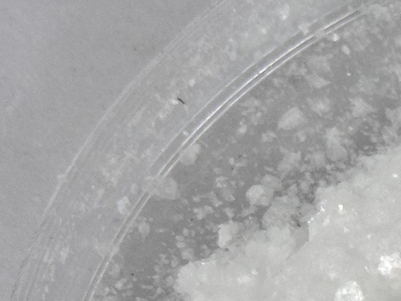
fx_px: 2791
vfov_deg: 6.1
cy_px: 458
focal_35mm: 241
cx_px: 729
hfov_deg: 7.9
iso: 50
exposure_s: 1/159
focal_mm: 6.86
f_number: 1.78
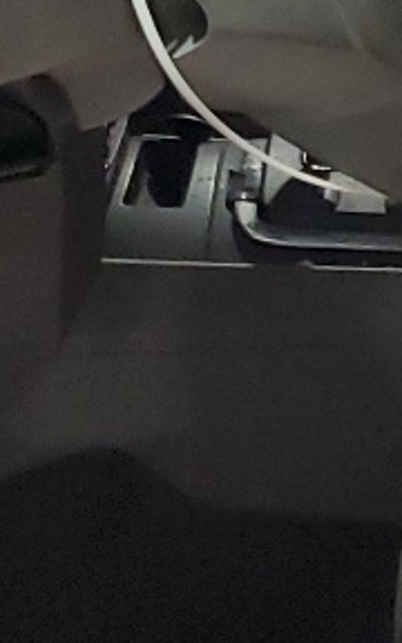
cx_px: 554
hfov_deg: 8.4
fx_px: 2682
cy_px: 306
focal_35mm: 153
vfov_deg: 13.7
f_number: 1.5
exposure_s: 1/60.2
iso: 324
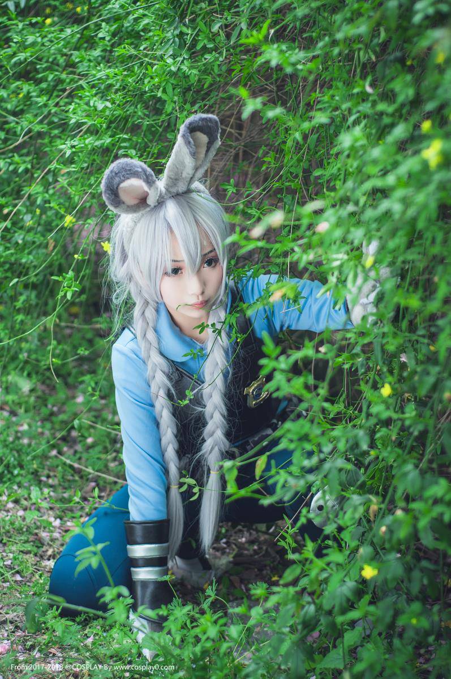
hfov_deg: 18.1
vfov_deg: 27.0
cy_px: 340
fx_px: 1413
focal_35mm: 75
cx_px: 226
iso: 100
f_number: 2.2
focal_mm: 50
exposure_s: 1/160
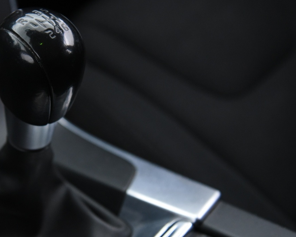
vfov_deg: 17.9
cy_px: 115
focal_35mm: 86
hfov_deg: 21.8
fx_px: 754
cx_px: 43
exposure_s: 1/25
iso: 4000
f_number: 4
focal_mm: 50
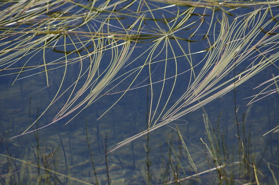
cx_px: 140
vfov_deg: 4.6
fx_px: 2323
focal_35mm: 300
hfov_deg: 6.9
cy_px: 92
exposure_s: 1/640
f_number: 7.1
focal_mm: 200
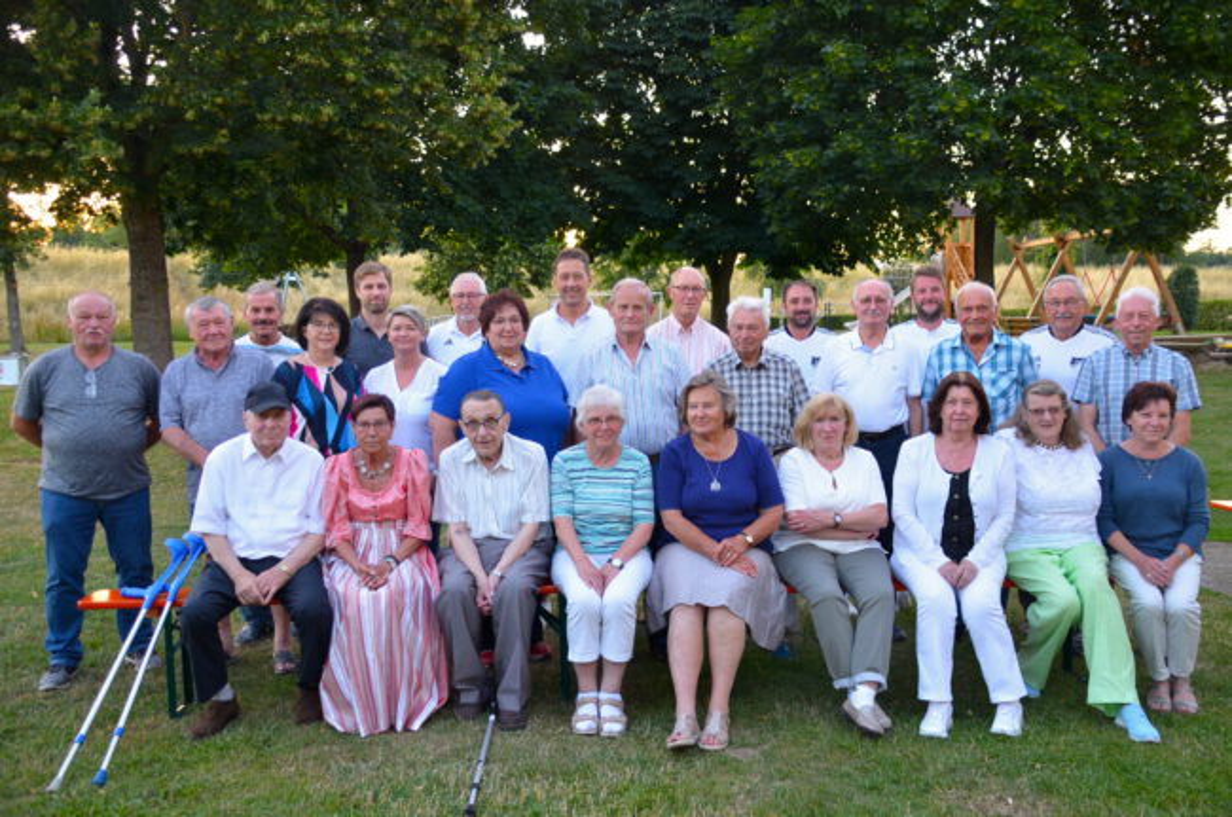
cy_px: 408
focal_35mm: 36
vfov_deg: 36.7
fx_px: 1230
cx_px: 616
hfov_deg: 53.2
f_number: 4
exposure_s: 1/60
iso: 450
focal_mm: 24
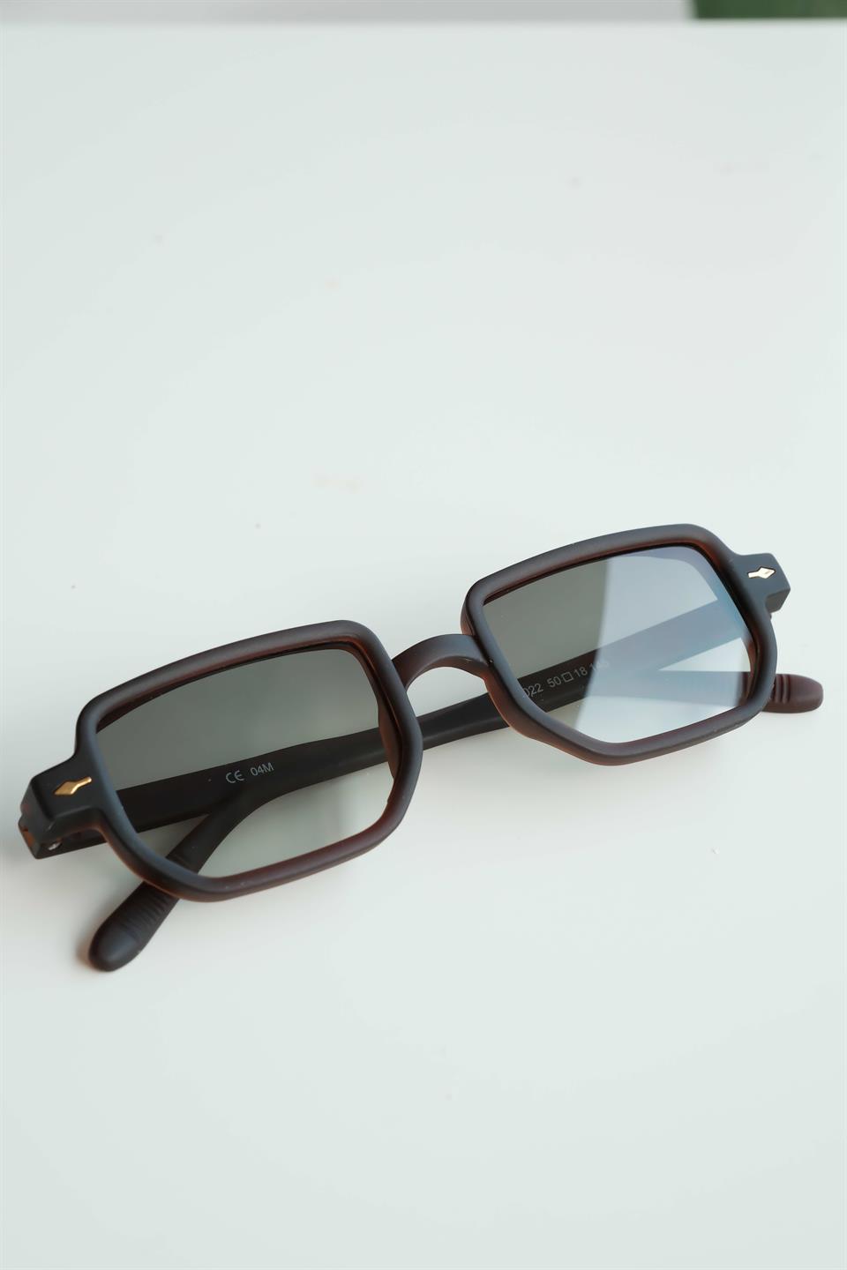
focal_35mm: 70
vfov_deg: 28.8
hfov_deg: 19.5
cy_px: 635
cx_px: 424
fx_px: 2470
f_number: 8
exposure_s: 1/40
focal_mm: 46.6
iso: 250
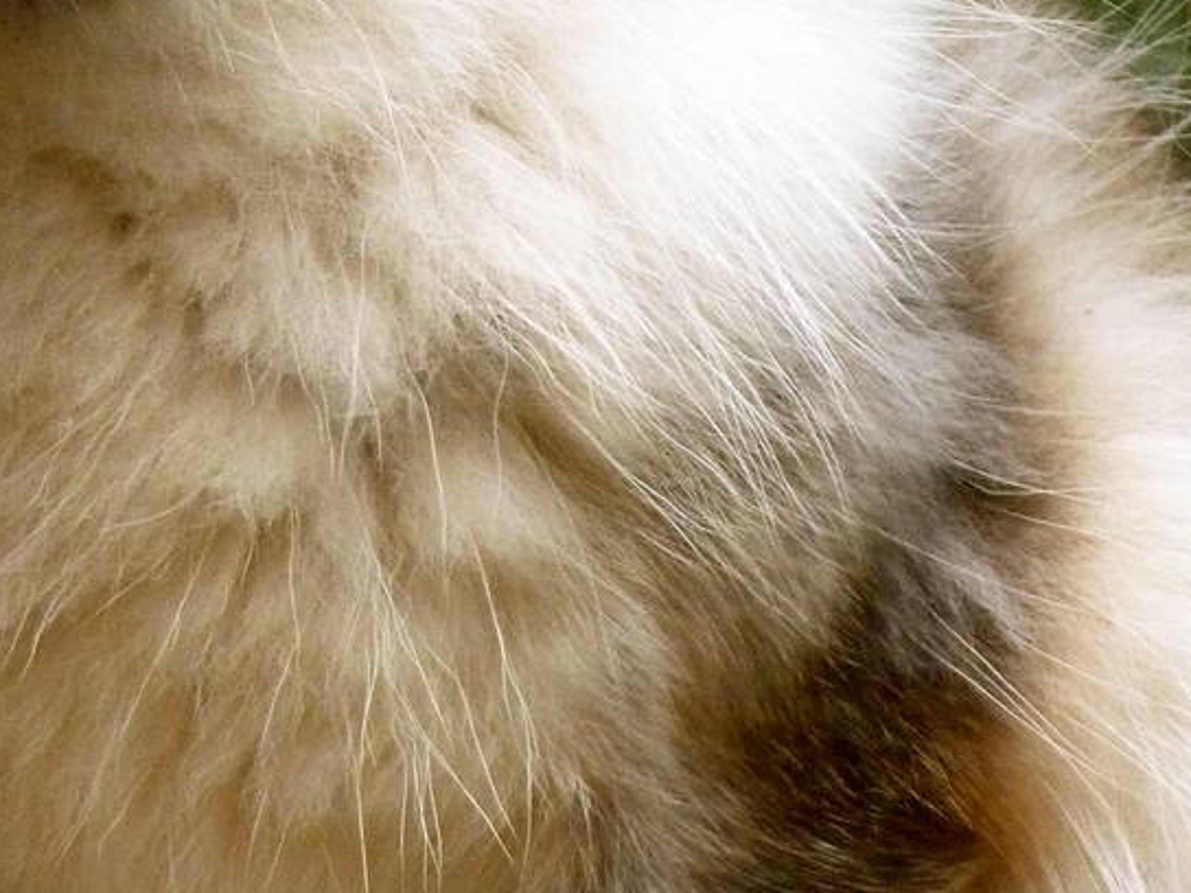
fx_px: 55256
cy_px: -120
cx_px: -44
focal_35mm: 1606
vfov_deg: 0.9
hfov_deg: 1.2
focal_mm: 98.2
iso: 800
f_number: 4.8
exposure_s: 1/250
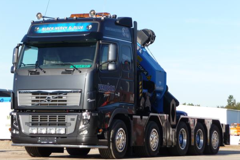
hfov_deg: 17.5
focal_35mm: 117
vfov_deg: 11.7
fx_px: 780
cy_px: 82
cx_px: 120
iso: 100
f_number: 4.7
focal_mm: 19.1
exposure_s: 1/400
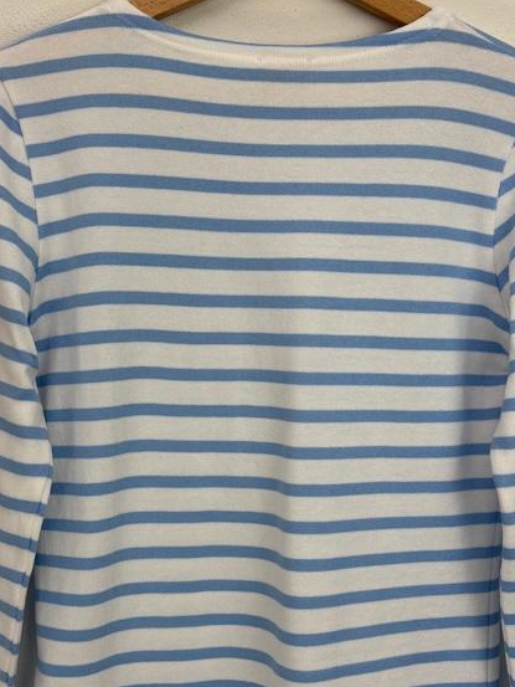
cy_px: 375
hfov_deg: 31.5
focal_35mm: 46
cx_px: 275
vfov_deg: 41.2
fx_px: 912
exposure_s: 1/160
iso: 32
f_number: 1.6
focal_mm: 5.96
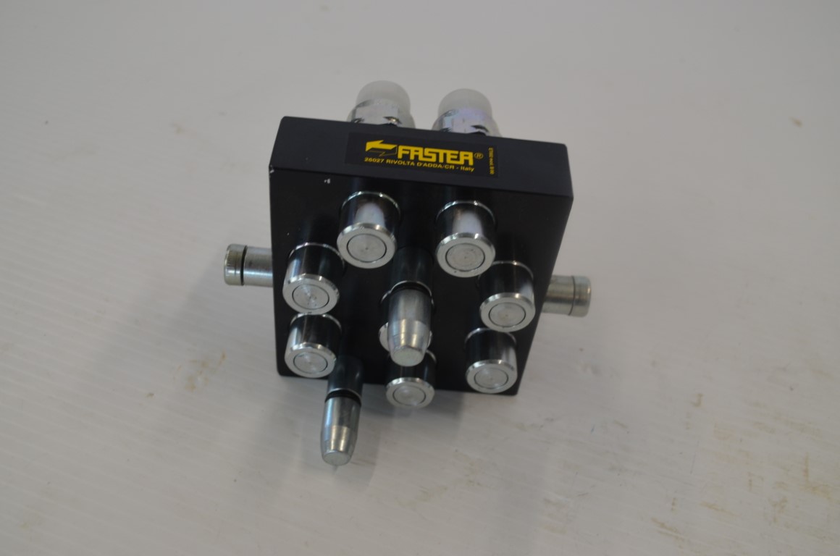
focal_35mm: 36
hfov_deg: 53.2
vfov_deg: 36.7
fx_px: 838
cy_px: 278
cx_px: 420
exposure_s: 1/100
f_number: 5
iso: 400
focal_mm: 24
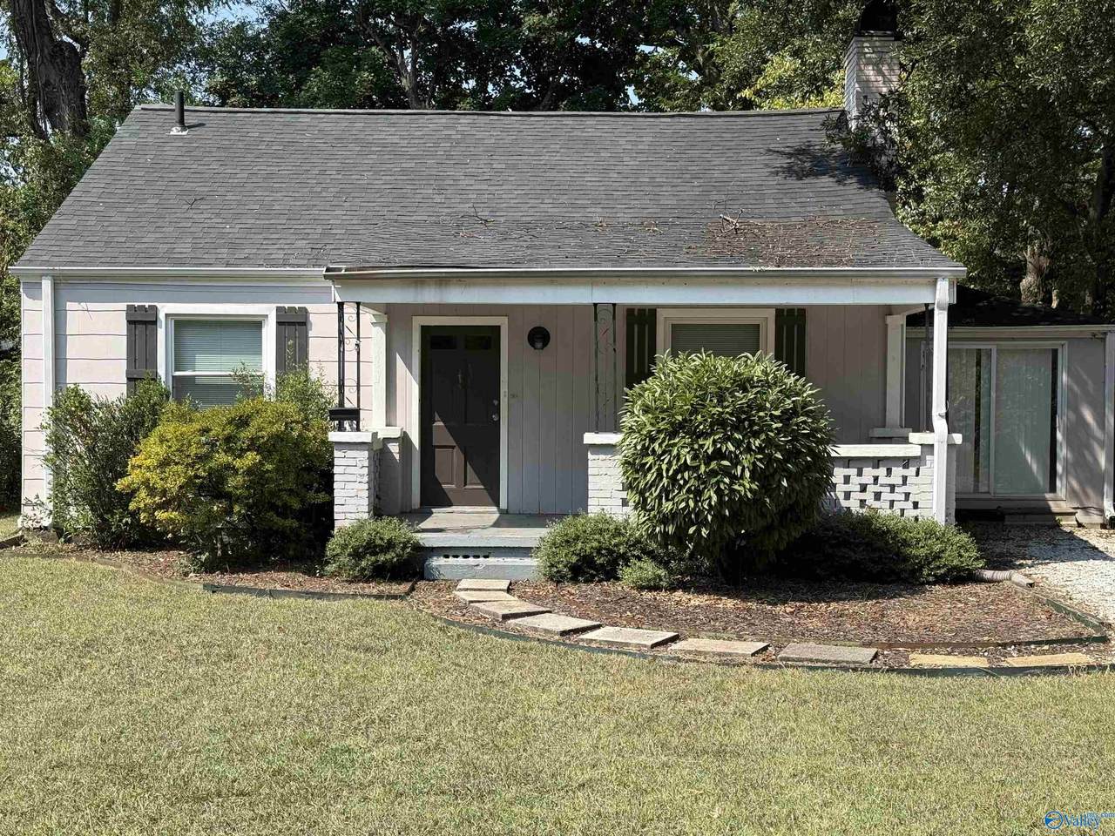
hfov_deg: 39.7
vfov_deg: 30.3
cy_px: 418
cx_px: 558
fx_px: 1546
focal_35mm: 48
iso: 64
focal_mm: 6.76
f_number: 1.78
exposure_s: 1/2208
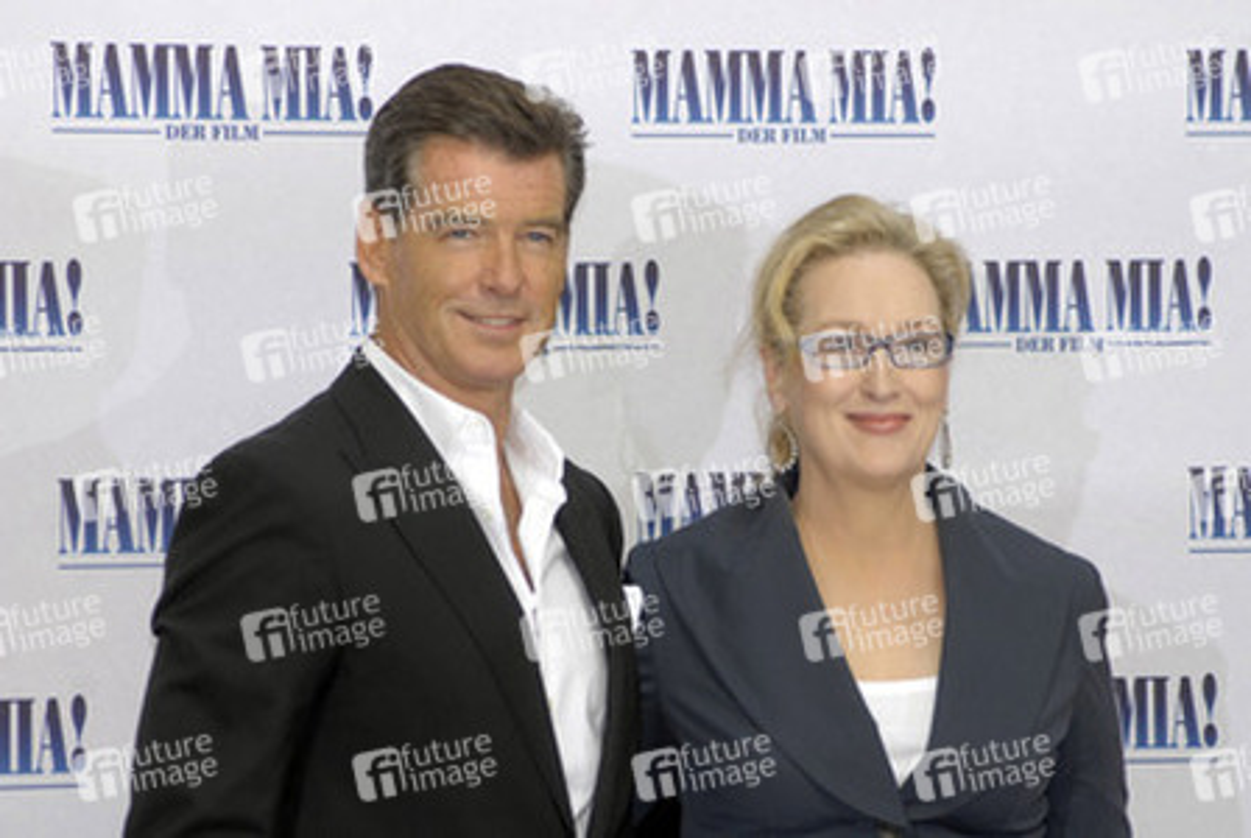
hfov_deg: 10.5
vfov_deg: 7.1
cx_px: 626
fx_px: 6785
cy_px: 419
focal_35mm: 195
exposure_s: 1/125
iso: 640
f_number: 5.6
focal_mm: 130
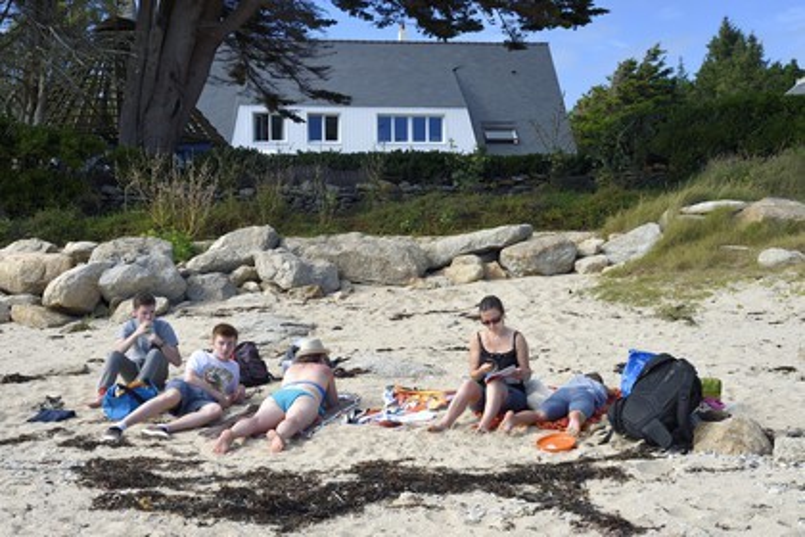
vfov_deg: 24.6
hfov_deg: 36.2
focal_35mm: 55
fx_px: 1230
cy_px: 268
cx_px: 402
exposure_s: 1/250
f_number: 11
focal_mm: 55
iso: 200
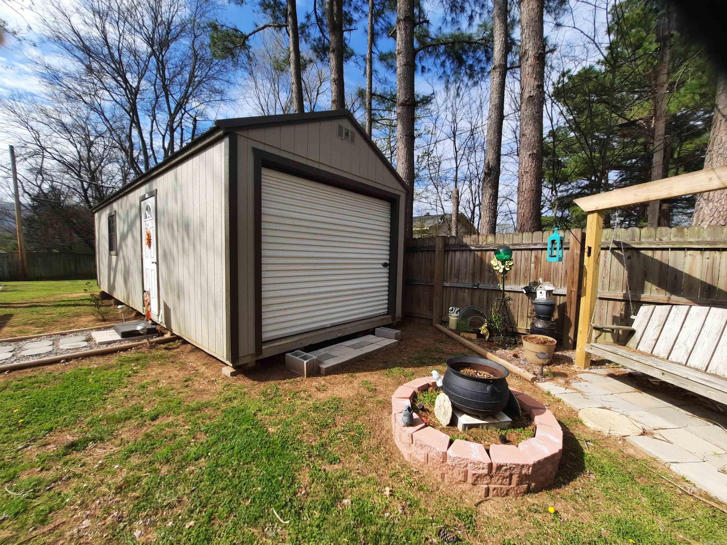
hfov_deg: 106.2
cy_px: 272
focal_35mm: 13
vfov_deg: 89.9
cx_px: 364
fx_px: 273
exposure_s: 1/1248
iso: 40
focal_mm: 1.74
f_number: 2.2
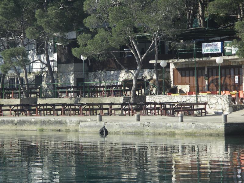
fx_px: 1410
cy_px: 92
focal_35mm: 200
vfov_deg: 7.4
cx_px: 122
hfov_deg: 9.9
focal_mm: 50.8
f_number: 4.5
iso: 100
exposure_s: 1/160
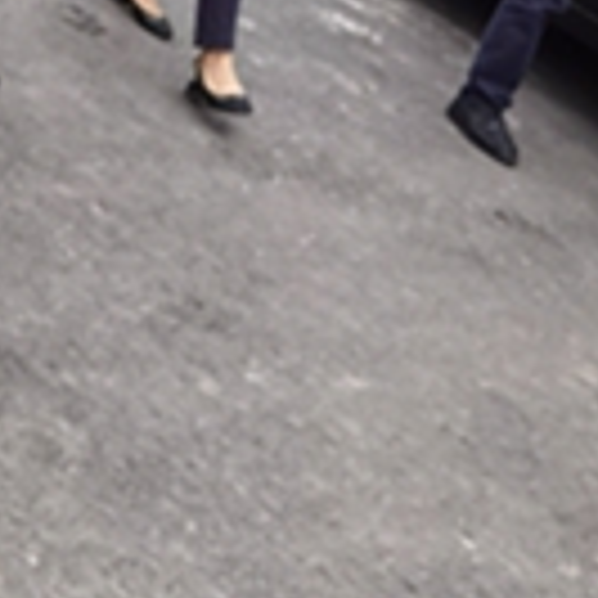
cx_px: 202
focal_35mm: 115
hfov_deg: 15.1
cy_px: -495
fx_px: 2248
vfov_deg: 13.5
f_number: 1.9
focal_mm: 6.71
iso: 50
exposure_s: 1/856
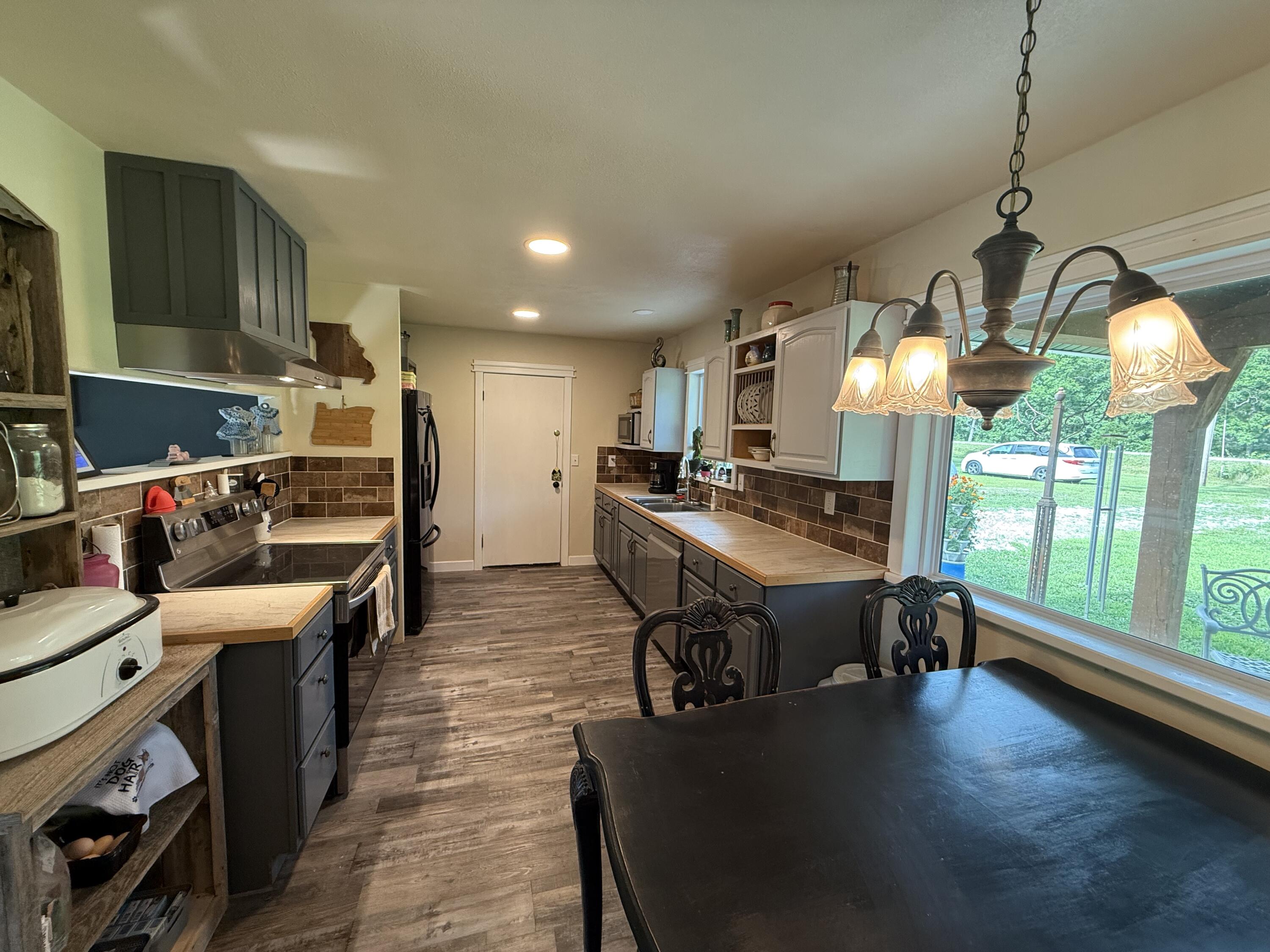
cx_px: 635
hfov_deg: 102.1
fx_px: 514
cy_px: 476
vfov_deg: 85.7
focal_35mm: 14
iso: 200
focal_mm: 2.22
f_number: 2.2
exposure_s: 1/60
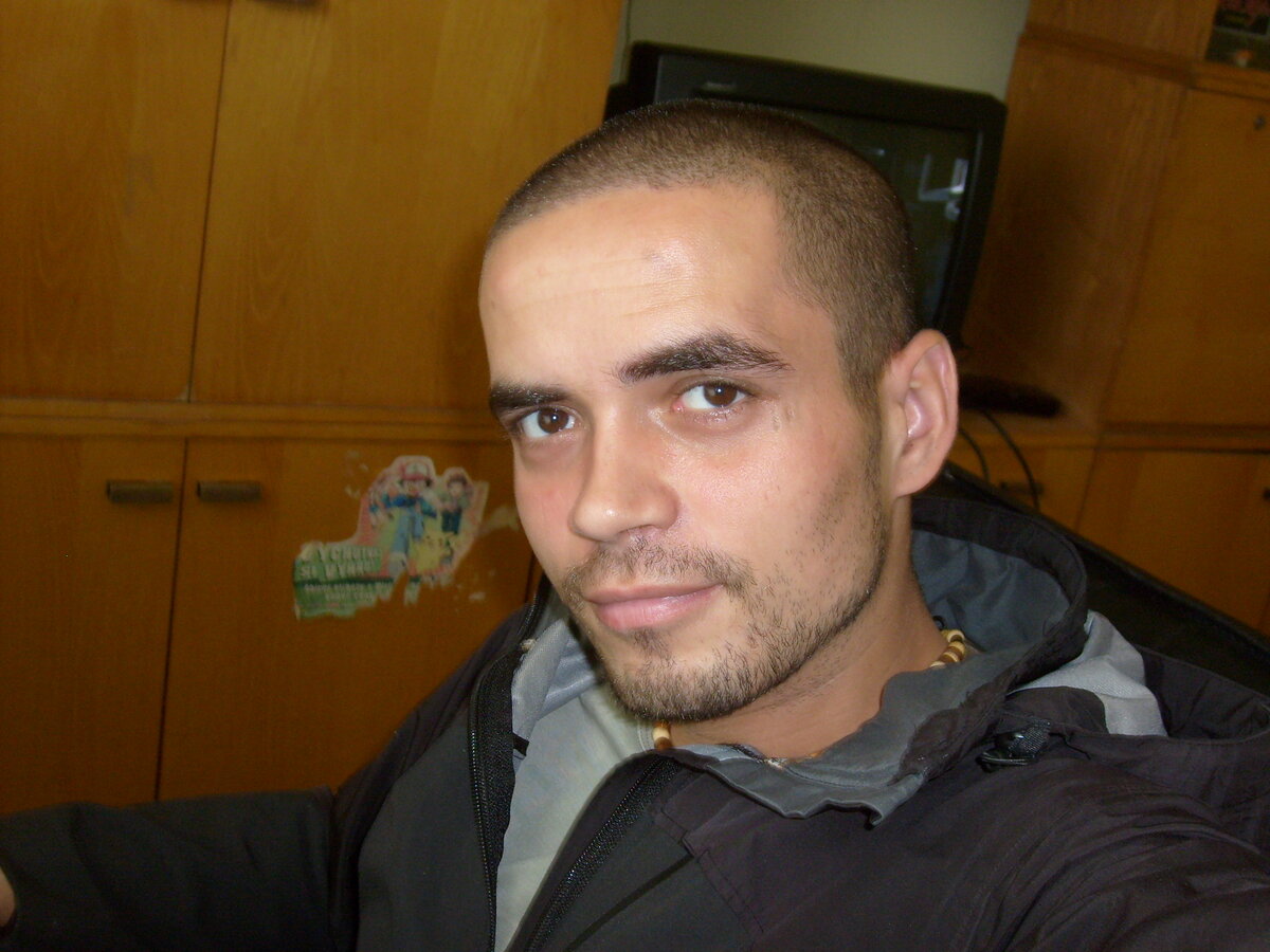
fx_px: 1578
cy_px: 476
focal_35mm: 43
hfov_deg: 43.9
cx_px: 635
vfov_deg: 33.6
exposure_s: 1/45
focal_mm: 7.2
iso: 100
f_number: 3
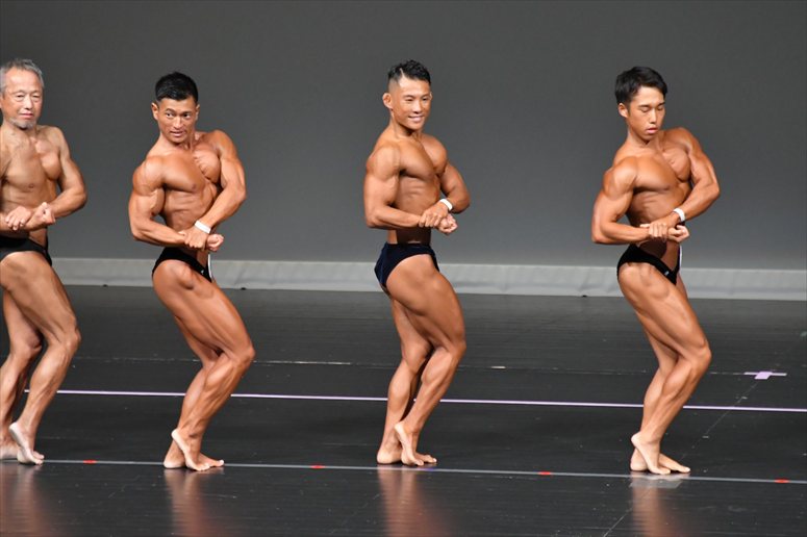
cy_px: 268
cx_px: 404
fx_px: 7730
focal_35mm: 345
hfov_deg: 6.0
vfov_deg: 4.0
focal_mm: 230
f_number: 5.6
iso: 5000
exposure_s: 1/400
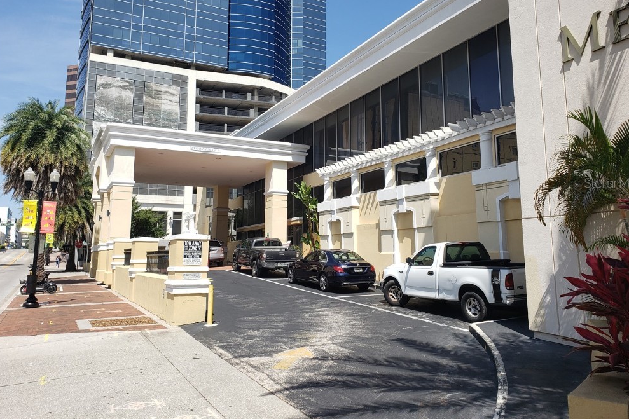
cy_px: 182
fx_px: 489
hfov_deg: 65.5
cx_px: 319
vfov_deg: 46.3
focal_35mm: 28
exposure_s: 1/1121
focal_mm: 4.3
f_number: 2.4
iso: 50
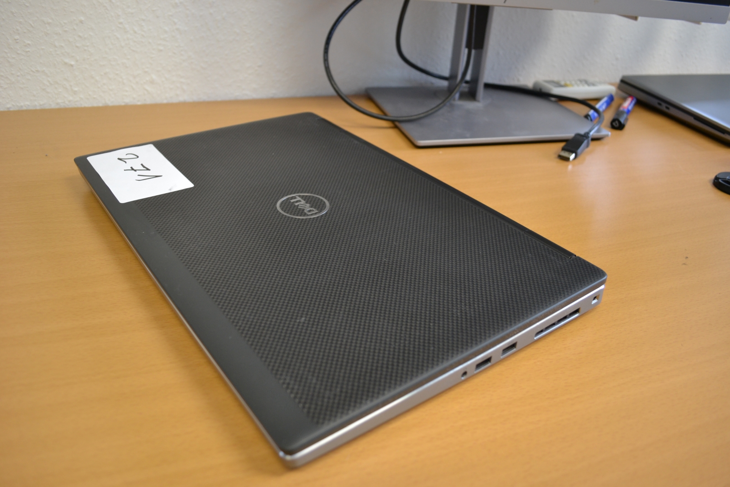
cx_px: 365
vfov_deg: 47.9
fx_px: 548
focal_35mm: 27
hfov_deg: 67.4
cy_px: 244
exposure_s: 1/15
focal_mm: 18
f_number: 3.5
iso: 450
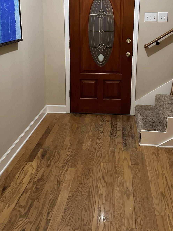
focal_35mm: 42
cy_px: 83
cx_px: 100
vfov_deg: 44.4
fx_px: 280
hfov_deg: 34.3
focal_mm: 6.86
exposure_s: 1/60
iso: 500
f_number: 1.78
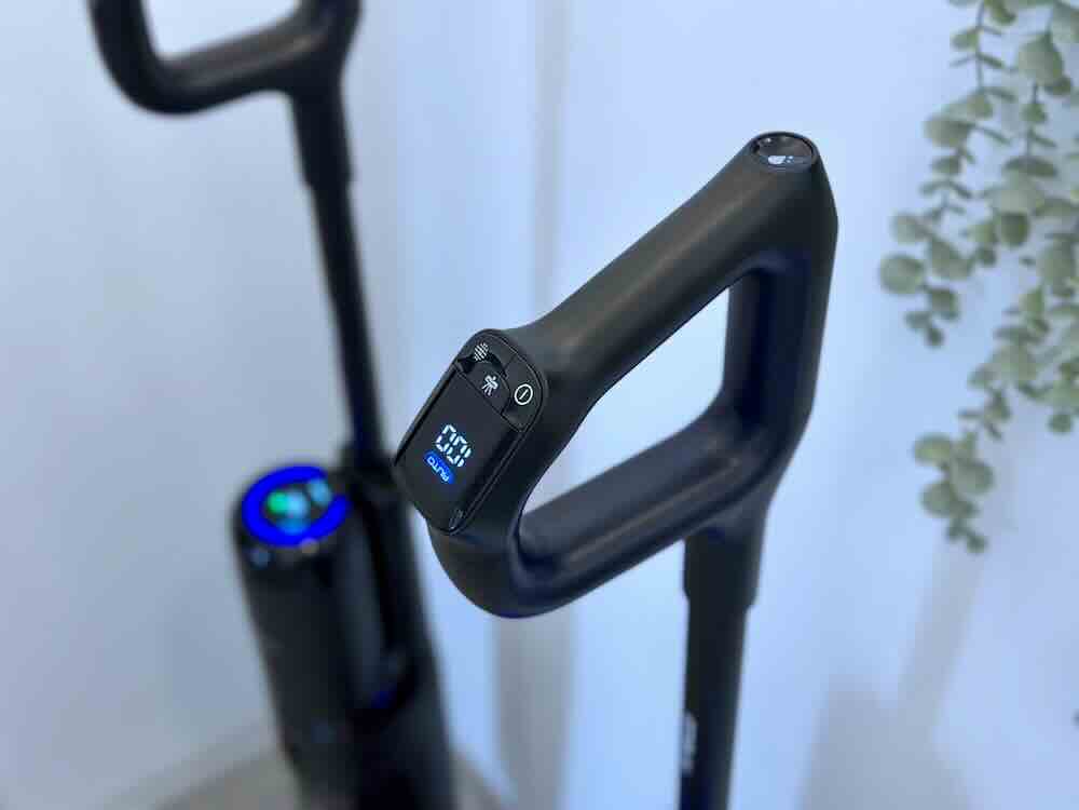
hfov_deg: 39.7
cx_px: 540
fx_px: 1496
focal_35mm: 48
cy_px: 405
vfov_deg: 30.3
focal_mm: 6.86
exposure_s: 1/50
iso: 200
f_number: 1.78
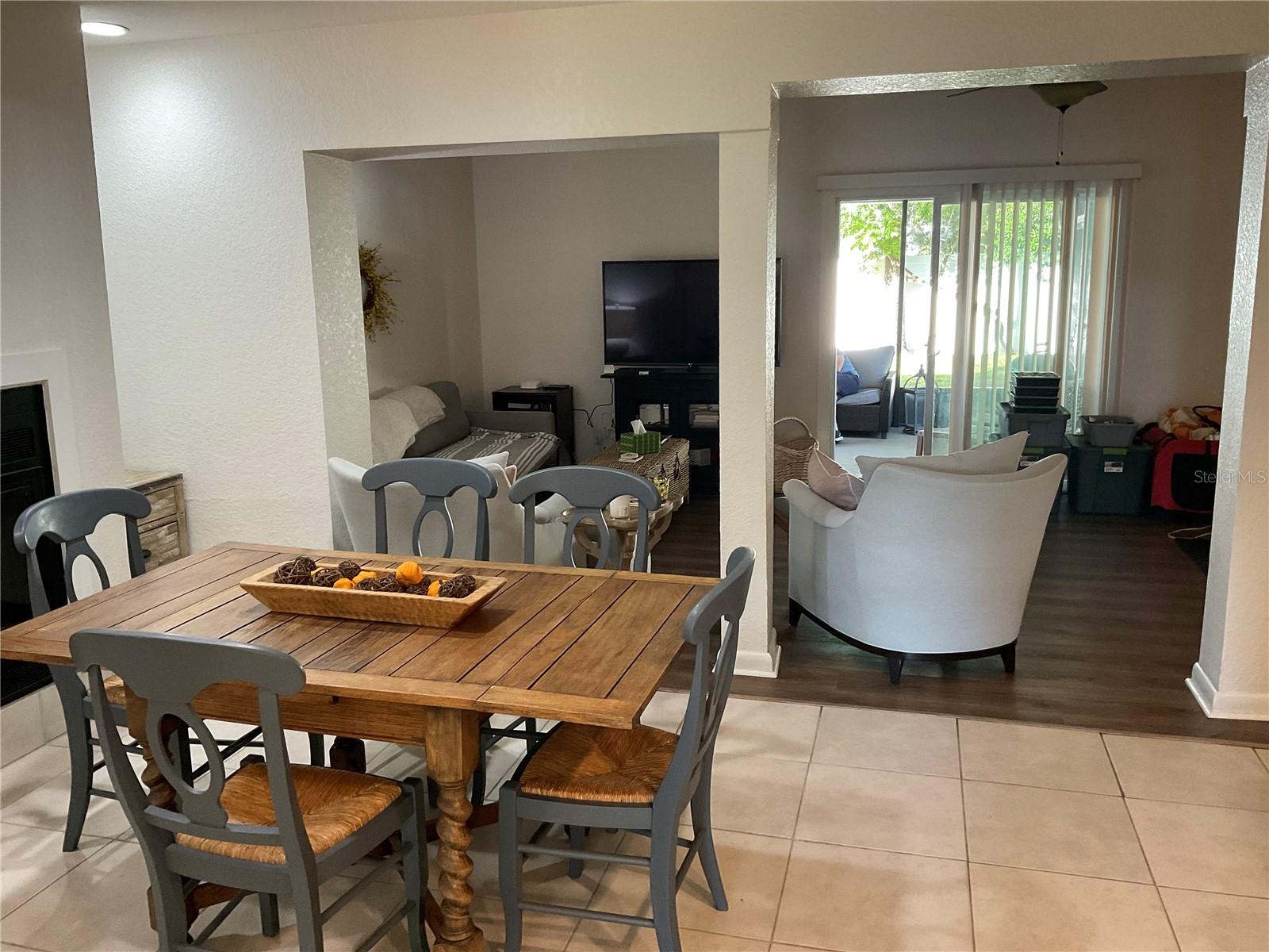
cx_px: 634
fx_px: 1063
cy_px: 476
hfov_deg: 61.7
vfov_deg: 48.2
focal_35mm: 29
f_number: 1.8
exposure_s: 1/60
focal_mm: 3
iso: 125
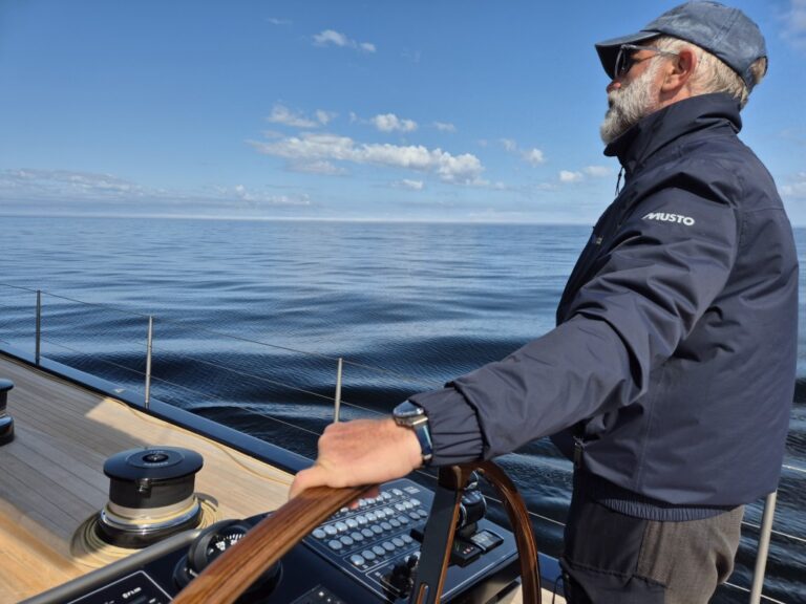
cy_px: 302
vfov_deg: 58.9
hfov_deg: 73.9
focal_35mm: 23
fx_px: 536
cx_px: 403
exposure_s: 1/3056
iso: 25
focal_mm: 5.4
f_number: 1.8
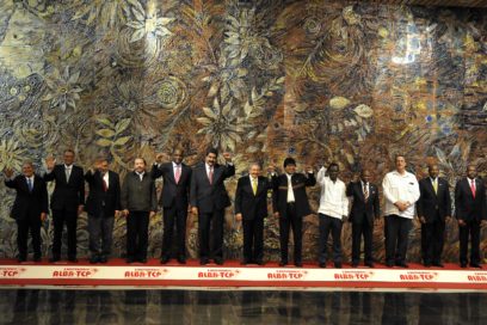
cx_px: 244
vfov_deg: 34.2
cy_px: 162
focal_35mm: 39
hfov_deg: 49.6
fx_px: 528
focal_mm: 26
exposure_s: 1/125
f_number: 5.6
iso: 2500
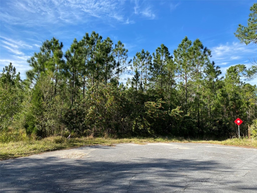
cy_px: 96
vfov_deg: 53.1
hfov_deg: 67.3
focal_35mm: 26
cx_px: 128
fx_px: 193
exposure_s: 1/1362
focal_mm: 4.25
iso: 32
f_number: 1.8
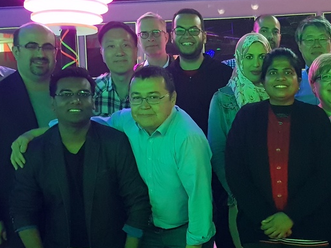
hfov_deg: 35.7
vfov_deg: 28.5
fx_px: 487
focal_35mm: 51
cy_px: 141
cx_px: 285
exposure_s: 1/10
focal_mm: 4.2
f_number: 1.7
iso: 800
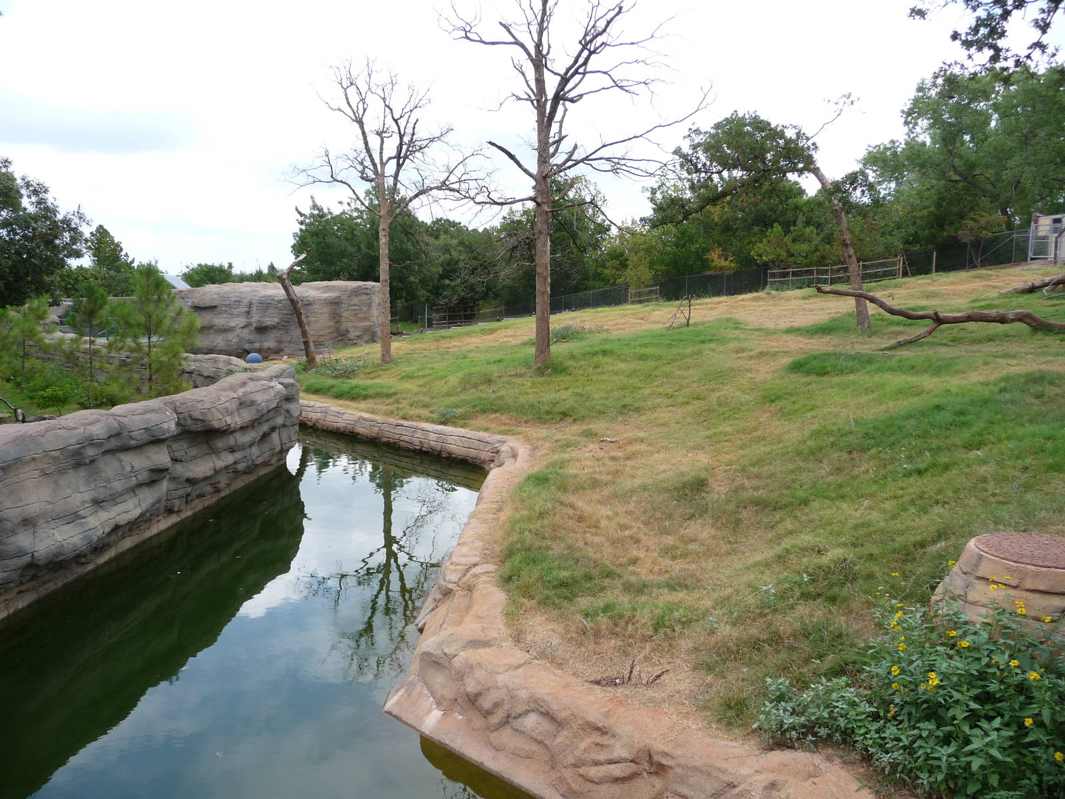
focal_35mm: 28
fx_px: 861
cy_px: 400
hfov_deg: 63.4
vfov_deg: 49.7
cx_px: 532
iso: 125
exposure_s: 1/500
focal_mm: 4.7
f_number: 3.3
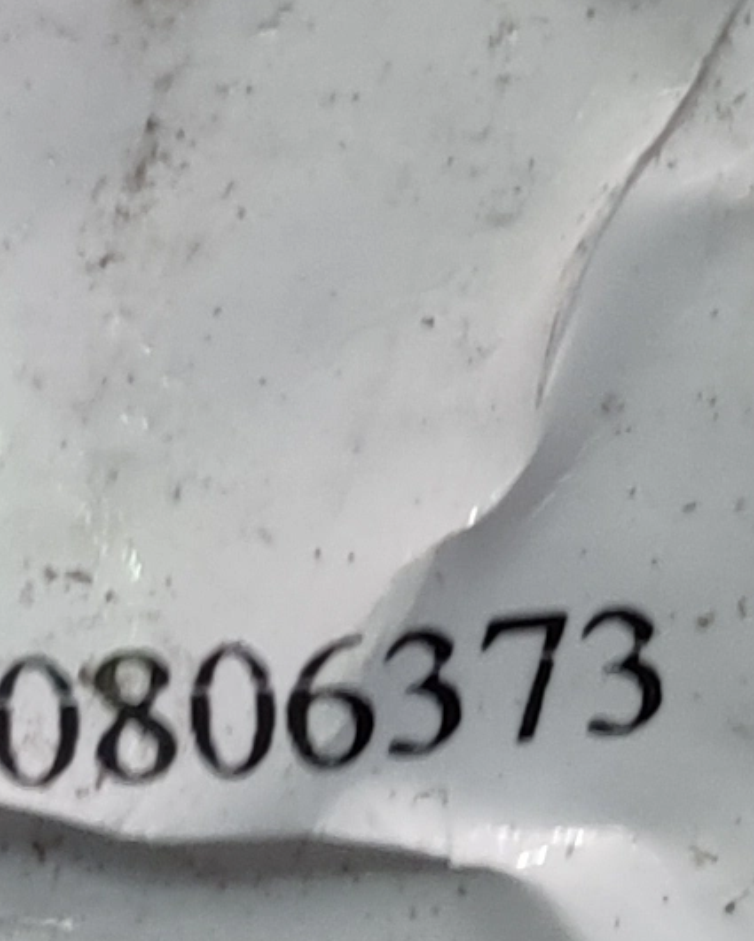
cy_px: 158
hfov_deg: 8.0
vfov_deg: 10.1
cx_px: 795
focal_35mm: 191
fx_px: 5326
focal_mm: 4.75
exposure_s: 1/60
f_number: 1.75
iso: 1233
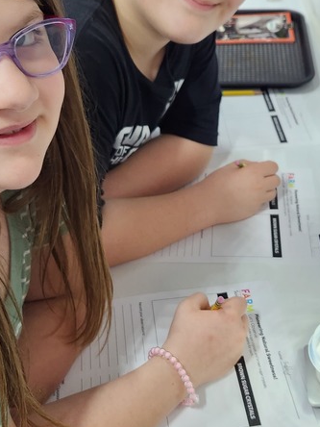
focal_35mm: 53
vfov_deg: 36.2
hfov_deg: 27.4
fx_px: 653
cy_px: 205
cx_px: 209
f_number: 1.8
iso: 250
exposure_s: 1/120
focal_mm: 5.4
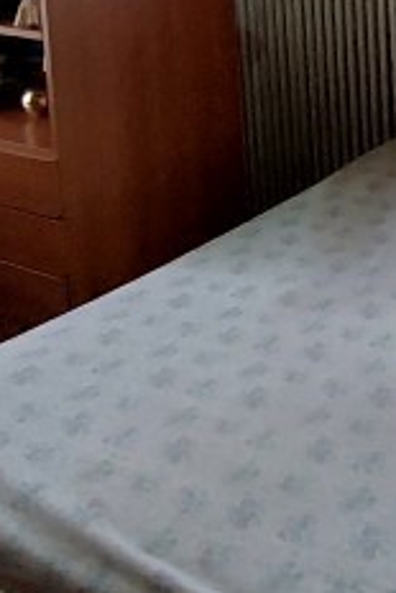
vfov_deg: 32.9
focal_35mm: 56
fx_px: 923
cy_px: 10
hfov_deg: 20.7
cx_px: 590
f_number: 2.2
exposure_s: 1/50
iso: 160
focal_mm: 1.74
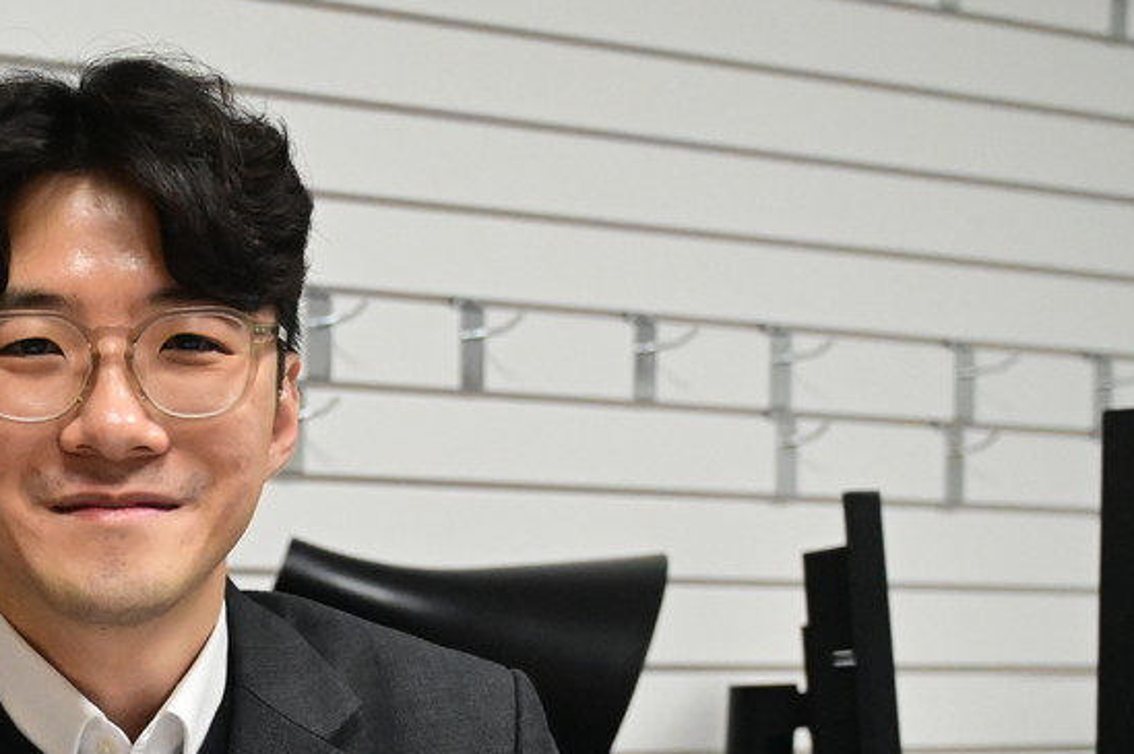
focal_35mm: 91
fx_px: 2864
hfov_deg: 21.7
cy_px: 696
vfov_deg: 14.8
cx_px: 45
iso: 11400
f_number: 4
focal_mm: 39
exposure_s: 1/1000
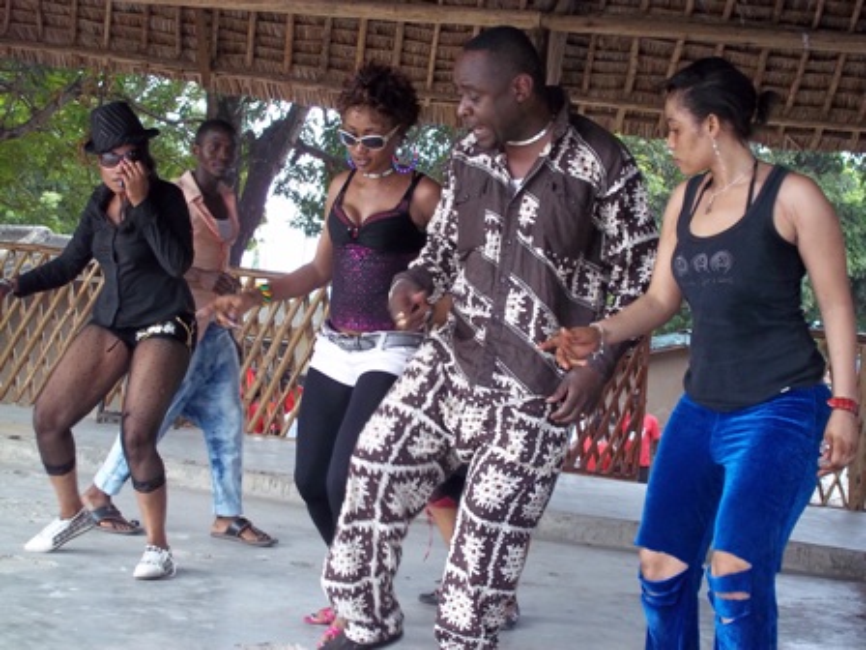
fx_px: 1426
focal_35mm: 57
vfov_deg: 25.7
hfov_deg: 33.8
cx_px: 433
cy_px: 325
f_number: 3.9
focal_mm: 10.1
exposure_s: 1/80
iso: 160
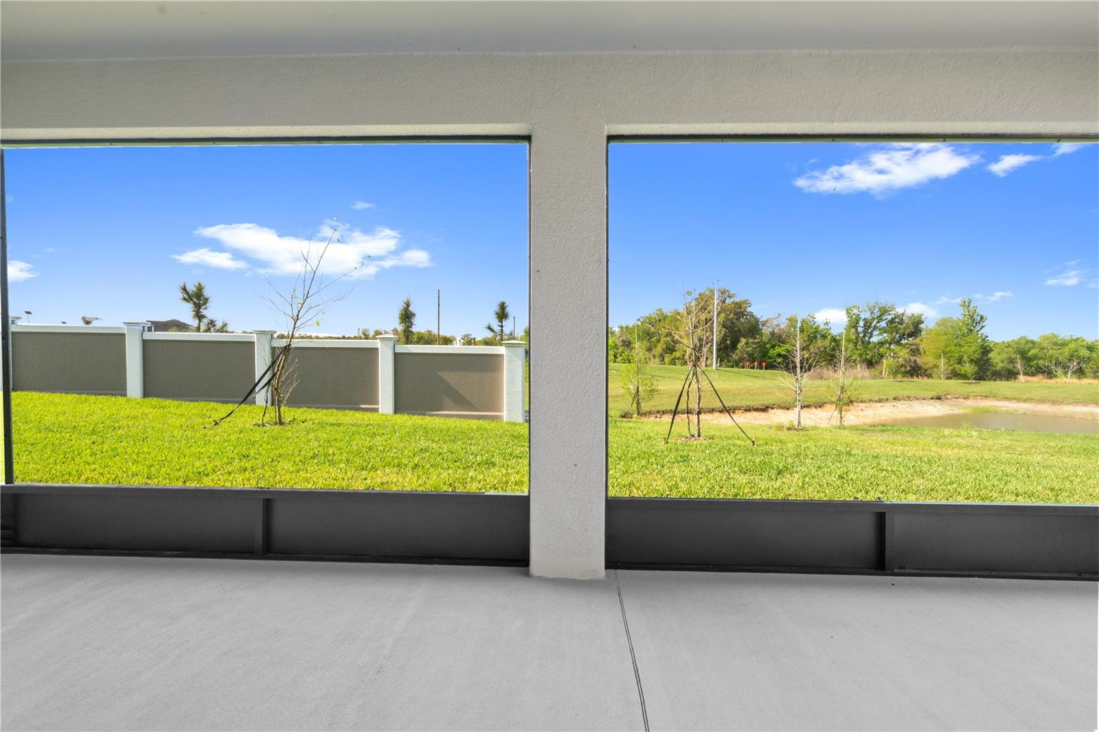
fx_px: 488
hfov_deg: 96.7
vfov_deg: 73.7
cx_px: 550
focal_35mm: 16
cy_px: 366
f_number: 9
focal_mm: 16
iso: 320
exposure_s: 1/20
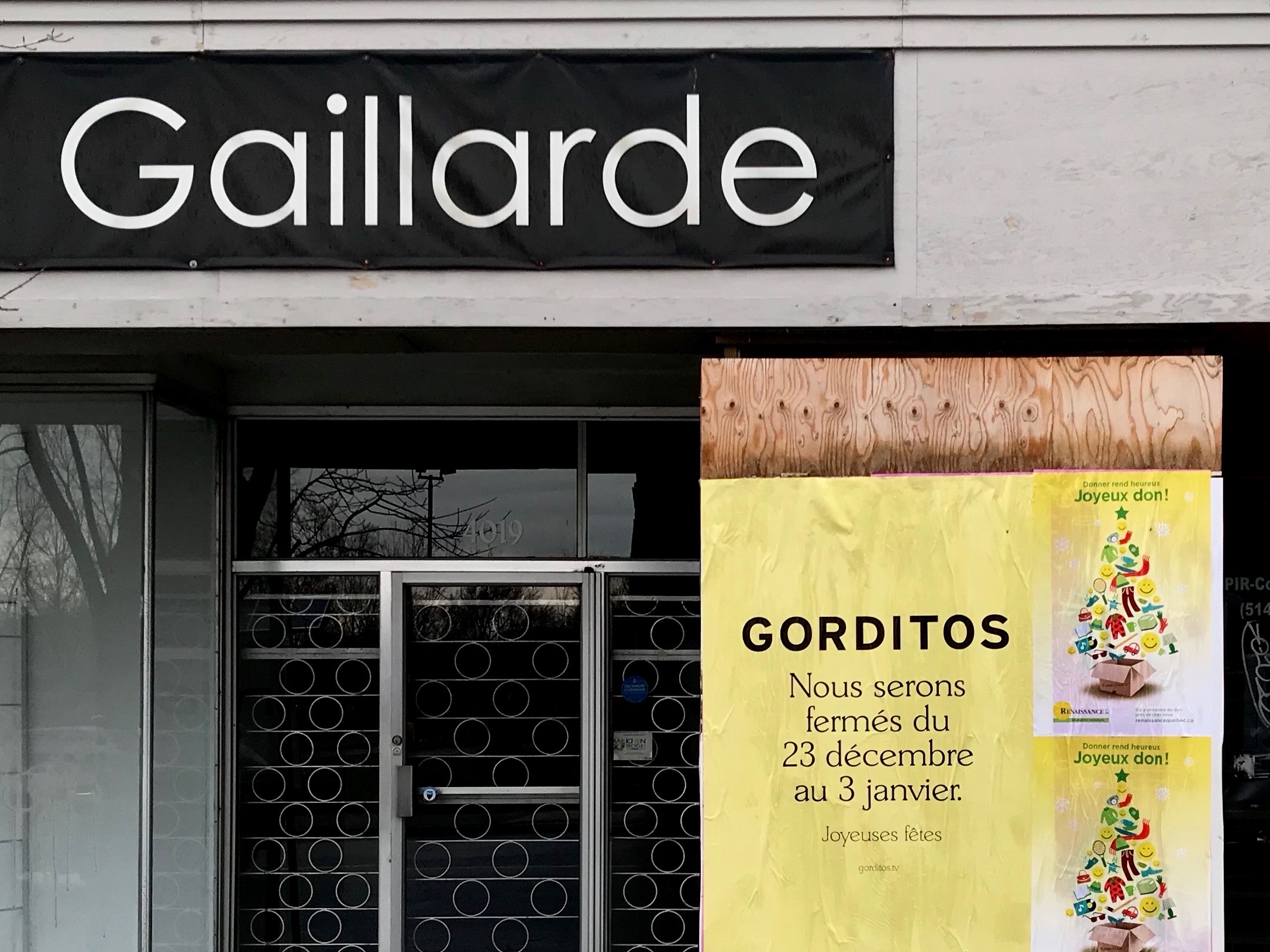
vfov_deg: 27.7
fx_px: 1908
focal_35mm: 52
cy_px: 687
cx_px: 815
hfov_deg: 36.5
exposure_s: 1/205
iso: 20
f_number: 1.8
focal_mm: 3.99
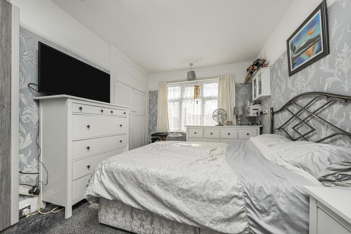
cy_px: 117
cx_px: 176
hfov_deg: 112.6
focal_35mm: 12
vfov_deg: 90.0
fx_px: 117
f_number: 9
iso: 320
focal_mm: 12
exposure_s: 1/250
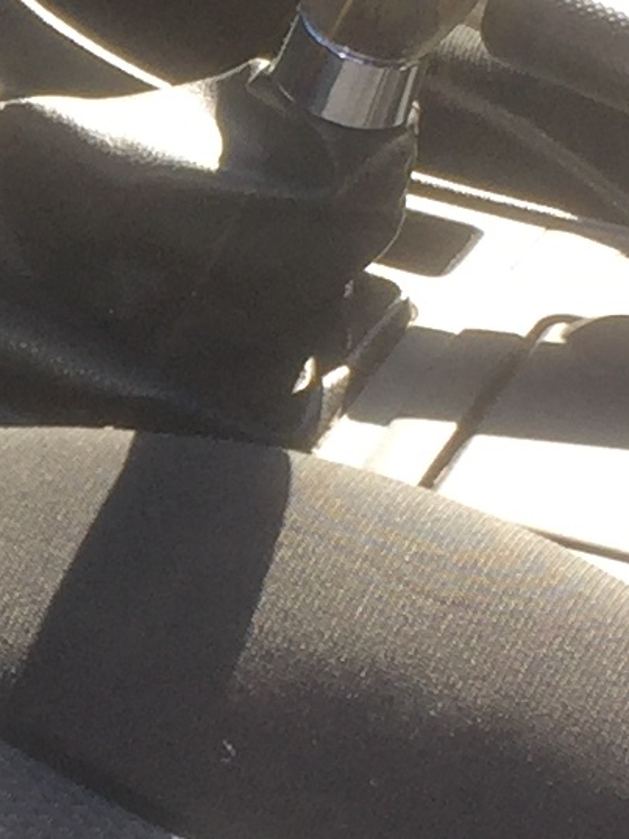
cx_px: -178
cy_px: 426
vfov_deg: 11.2
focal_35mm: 176
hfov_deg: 8.3
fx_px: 4267
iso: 32
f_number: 2.2
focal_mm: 4.15
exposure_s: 1/241
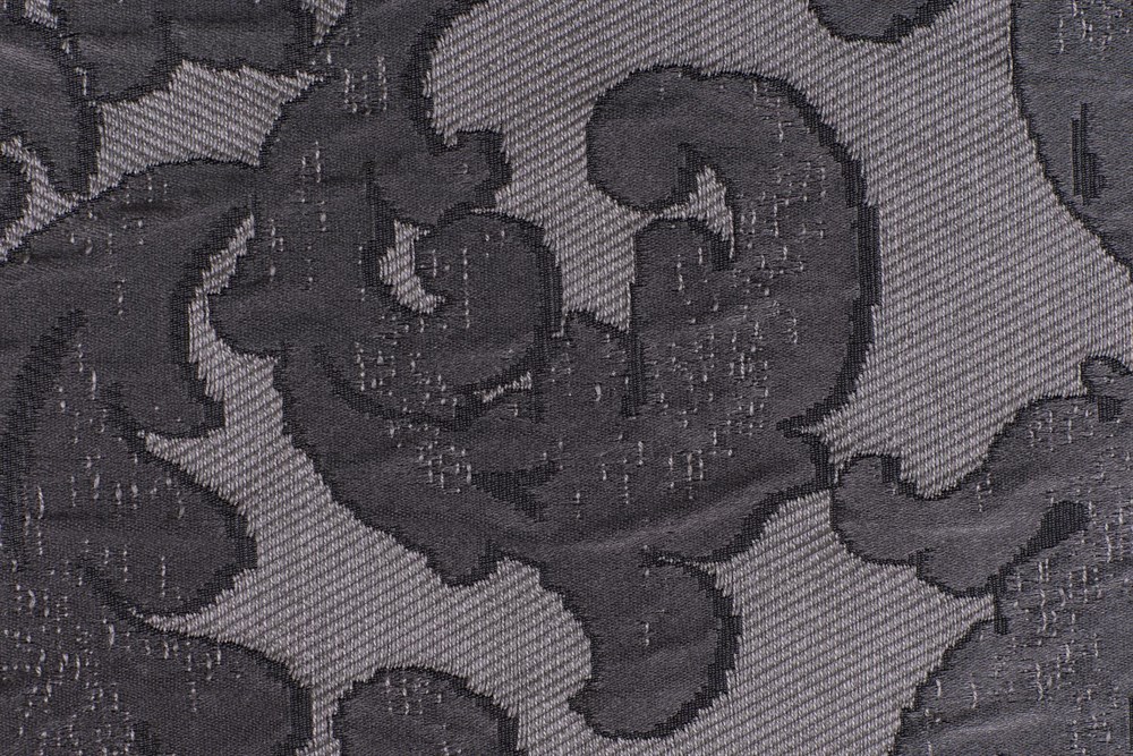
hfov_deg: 23.9
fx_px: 2675
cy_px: 378
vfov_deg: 16.1
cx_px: 566
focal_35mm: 85
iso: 64
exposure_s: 1/100
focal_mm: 85
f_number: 10
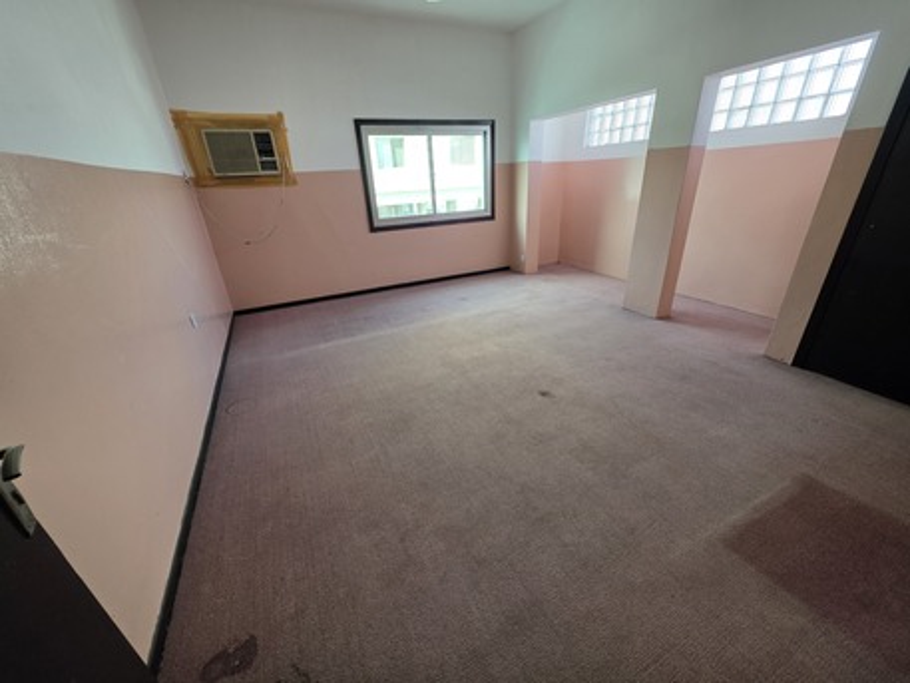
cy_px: 342
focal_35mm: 13
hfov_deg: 106.2
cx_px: 455
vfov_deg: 89.9
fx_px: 342
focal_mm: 2.2
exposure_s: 1/100
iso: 100
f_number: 1.9
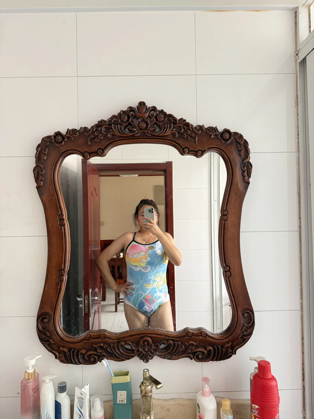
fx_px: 290
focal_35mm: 24
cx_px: 157
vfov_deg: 71.6
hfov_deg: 56.8
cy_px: 210
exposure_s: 1/68
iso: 200
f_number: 1.78
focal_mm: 6.76
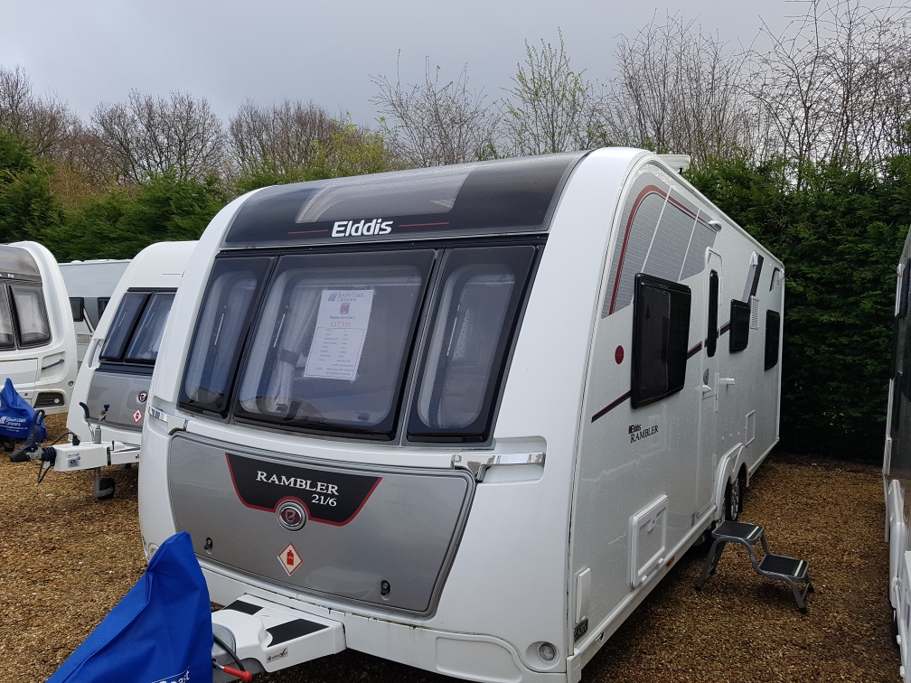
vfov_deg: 53.1
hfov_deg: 67.3
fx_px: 684
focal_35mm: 26
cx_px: 456
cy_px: 342
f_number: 1.7
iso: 50
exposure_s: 1/1040
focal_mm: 4.2
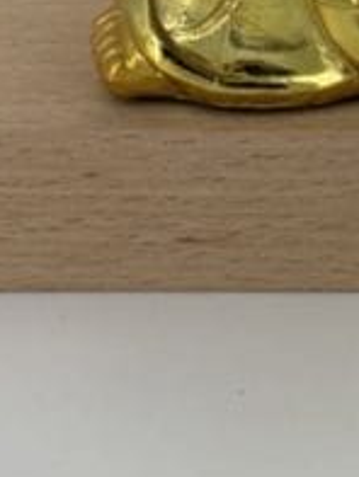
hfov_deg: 8.4
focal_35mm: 176
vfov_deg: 10.9
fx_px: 2431
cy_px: -214
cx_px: 308
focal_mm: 5.96
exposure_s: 1/1037
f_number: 1.6
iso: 32
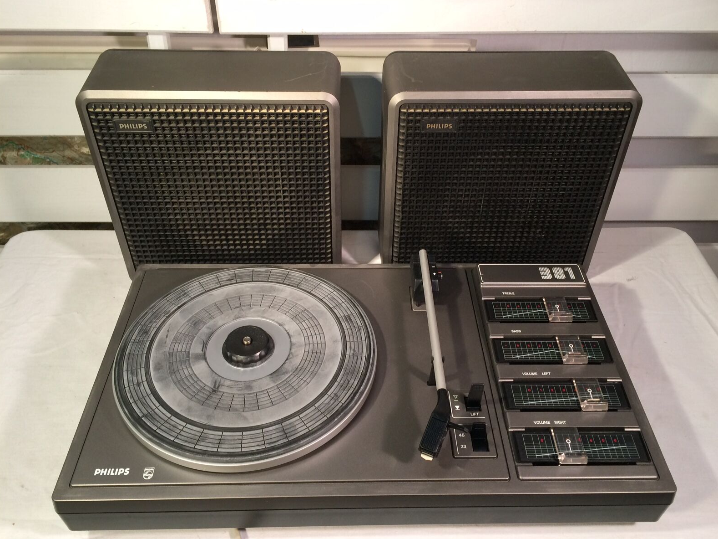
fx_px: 622
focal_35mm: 30
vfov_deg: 46.8
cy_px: 269
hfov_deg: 60.0
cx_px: 369
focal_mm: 4.15
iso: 50
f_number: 2.2
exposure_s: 1/33
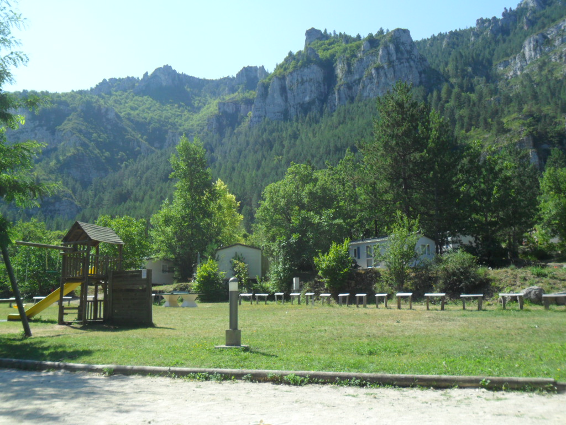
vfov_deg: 38.7
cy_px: 212
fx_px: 605
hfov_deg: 50.1
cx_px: 283
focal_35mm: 37
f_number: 4
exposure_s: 1/500
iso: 100
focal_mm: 6.6
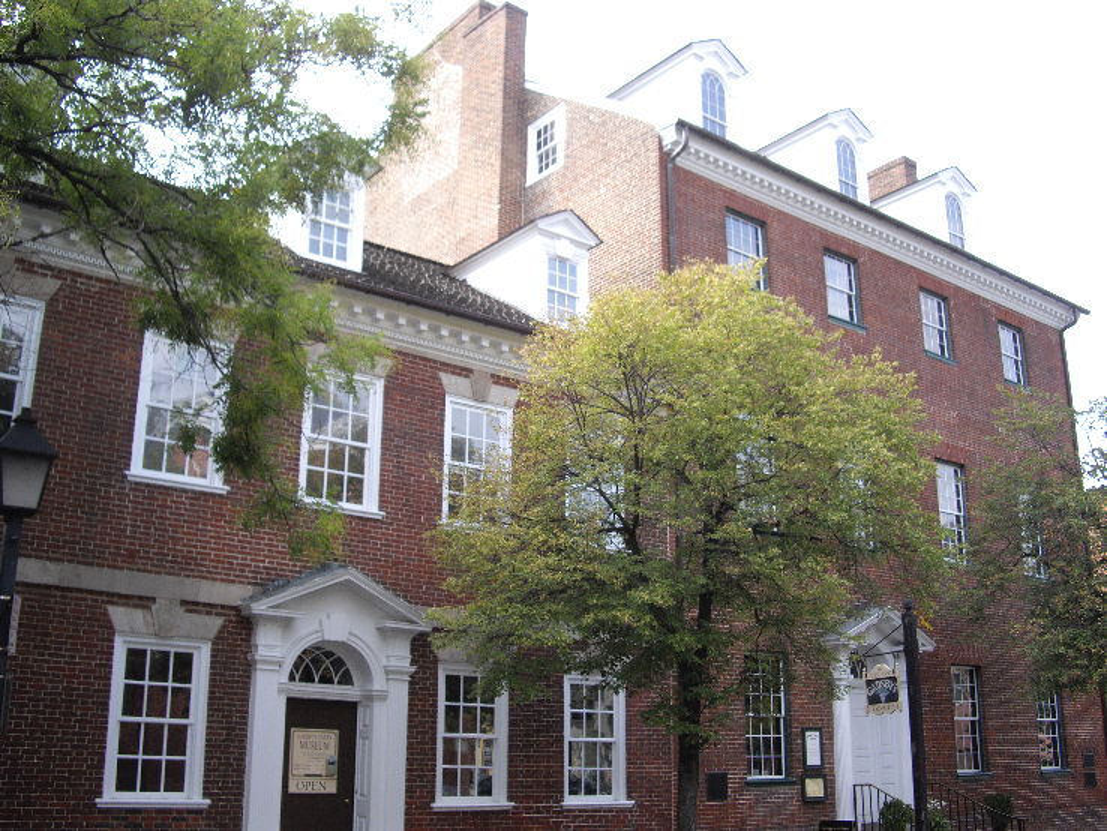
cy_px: 416
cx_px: 554
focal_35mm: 38
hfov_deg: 49.0
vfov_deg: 37.7
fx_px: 1216
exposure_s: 1/250
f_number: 2.8
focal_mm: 7.9
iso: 100
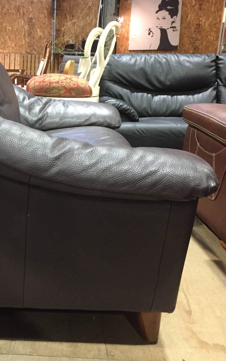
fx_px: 414
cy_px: 176
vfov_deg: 47.2
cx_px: 28
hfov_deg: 29.4
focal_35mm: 42
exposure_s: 1/30
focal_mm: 4.15
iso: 250
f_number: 2.2
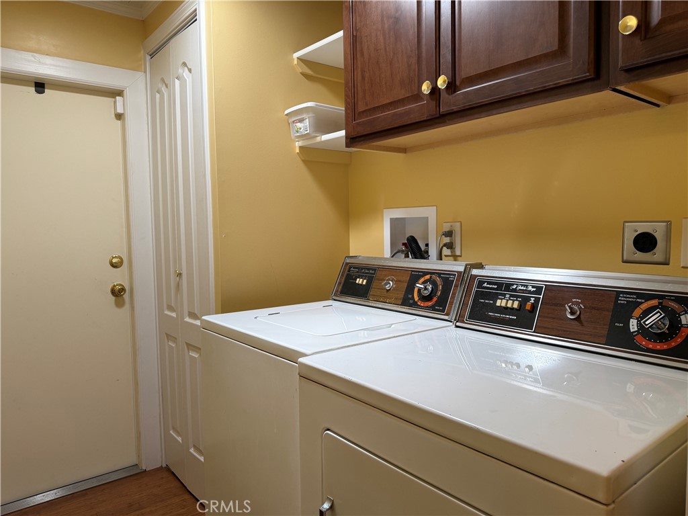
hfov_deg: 71.6
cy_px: 258
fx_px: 477
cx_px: 344
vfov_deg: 56.8
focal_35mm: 24
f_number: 1.78
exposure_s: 1/120
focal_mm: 6.76
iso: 125
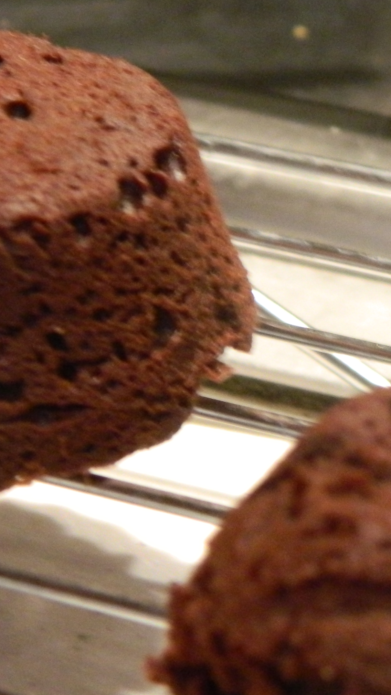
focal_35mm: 240
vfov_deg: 9.0
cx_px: 730
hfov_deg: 5.0
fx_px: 4424
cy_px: 397
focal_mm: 18.6
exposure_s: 1/20
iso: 400
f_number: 4.5
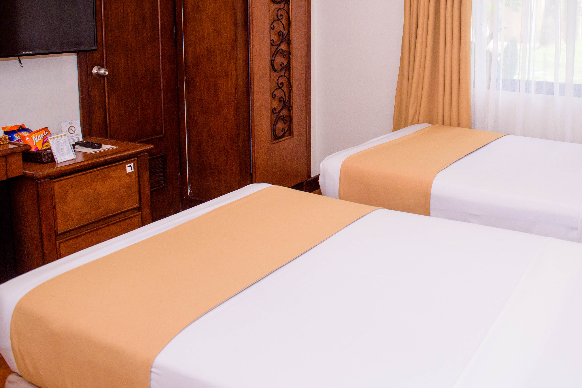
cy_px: 82
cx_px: 449
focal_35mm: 38
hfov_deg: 48.4
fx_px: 614
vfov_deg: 34.1
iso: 1000
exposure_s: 1/160
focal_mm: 24
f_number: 4.5
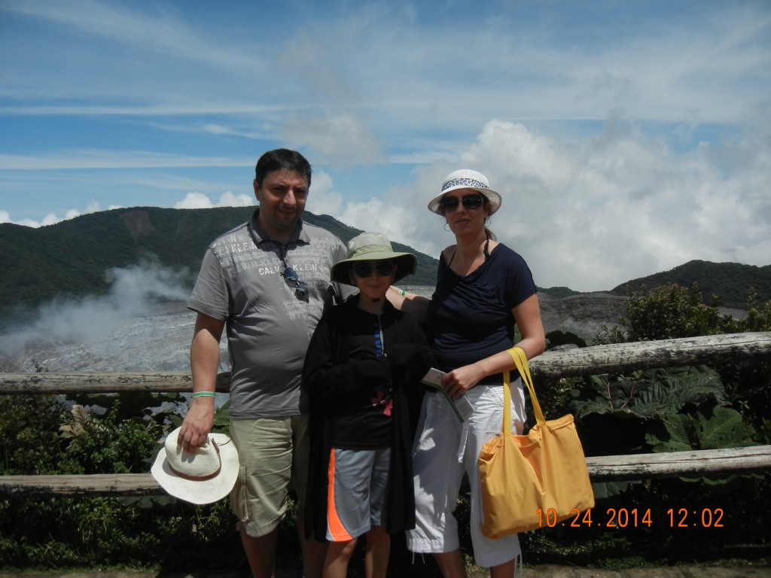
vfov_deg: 46.8
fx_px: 668
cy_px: 289
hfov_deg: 60.0
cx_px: 386
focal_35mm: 30
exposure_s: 1/983
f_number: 7
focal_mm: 5.4
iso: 160
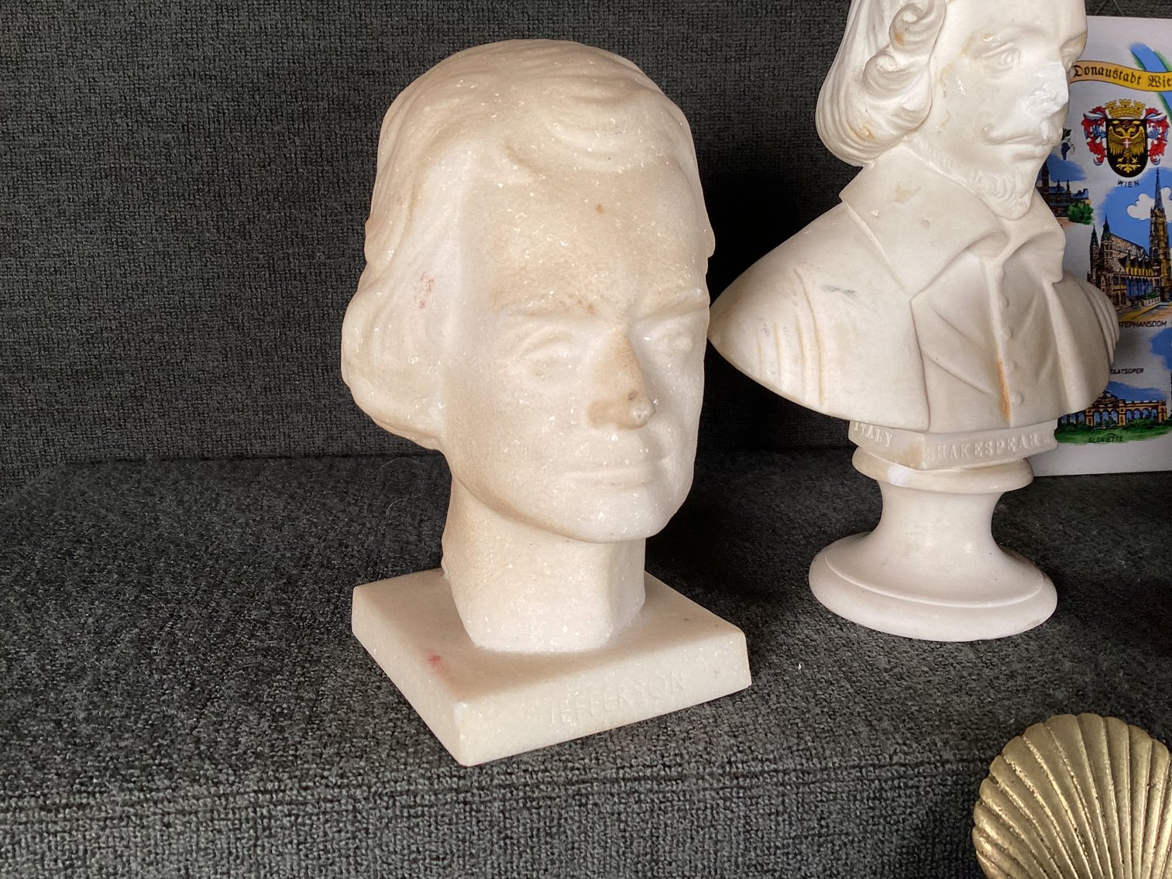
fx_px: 1050
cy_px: 440
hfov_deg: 58.3
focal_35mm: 31
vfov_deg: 45.4
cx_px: 586
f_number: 2.4
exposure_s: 1/100
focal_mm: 3.3
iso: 25
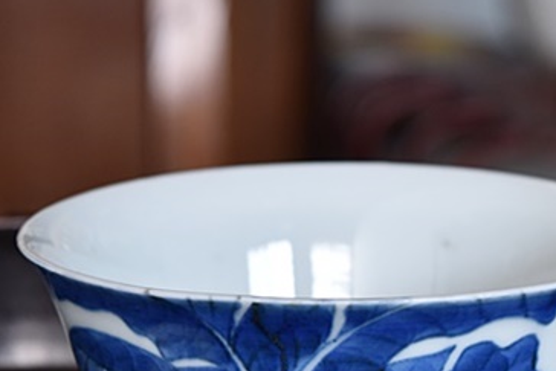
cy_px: 318
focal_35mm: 178
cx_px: 321
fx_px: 2750
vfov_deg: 7.7
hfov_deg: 11.5
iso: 200
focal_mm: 48
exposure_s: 1/3
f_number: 5.6
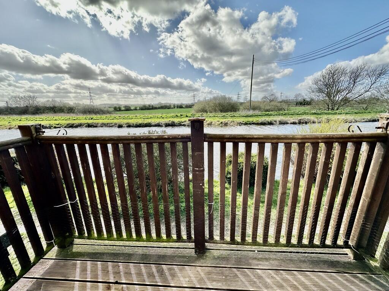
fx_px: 157
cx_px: 194
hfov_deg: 102.1
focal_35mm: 14
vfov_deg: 85.7
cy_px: 146
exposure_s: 1/903
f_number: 2.2
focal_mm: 2.22
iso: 40
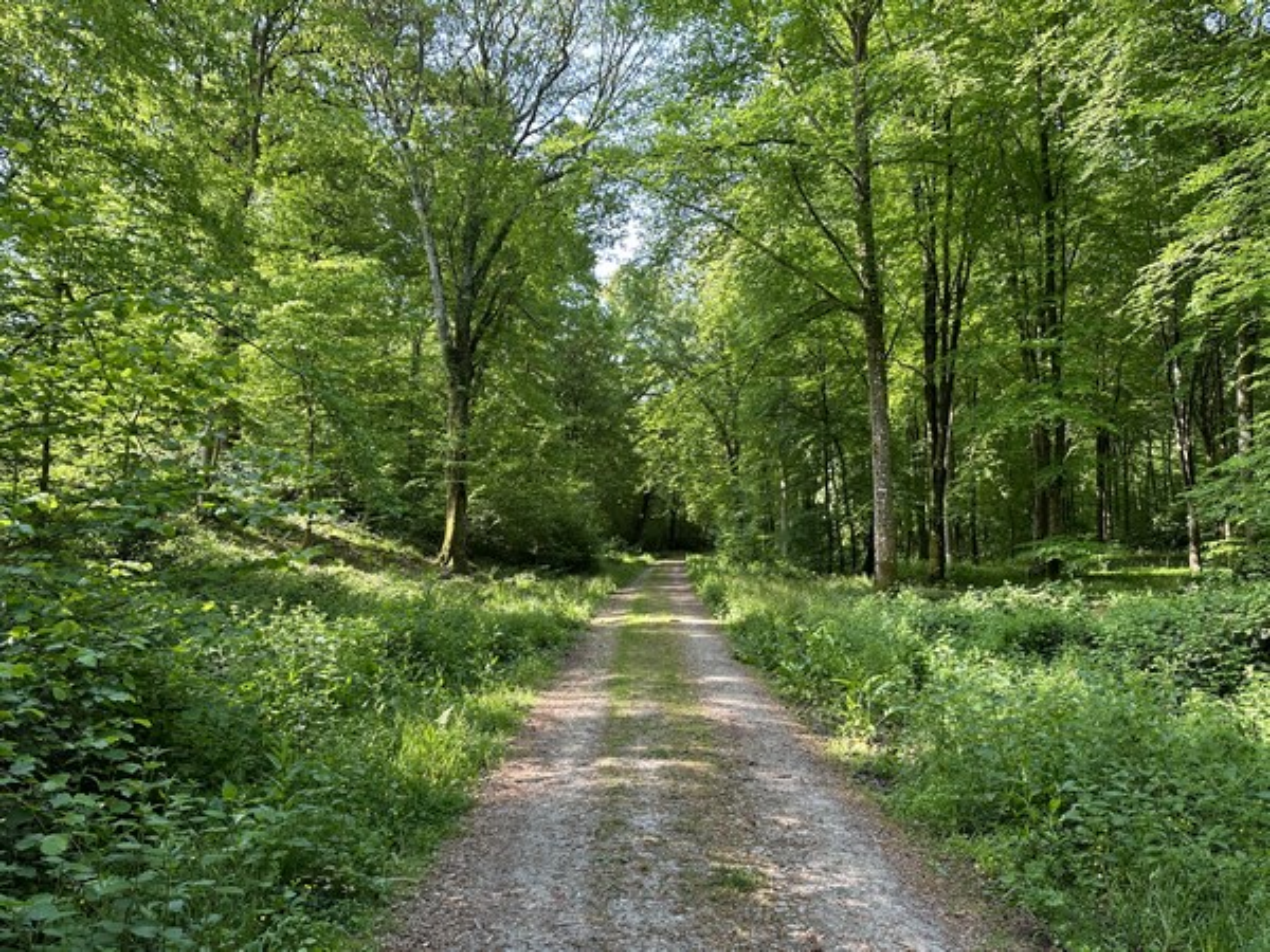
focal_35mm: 24
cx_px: 635
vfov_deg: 56.8
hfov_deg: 71.6
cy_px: 476
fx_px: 881
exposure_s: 1/195
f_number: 1.78
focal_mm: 6.86
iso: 80
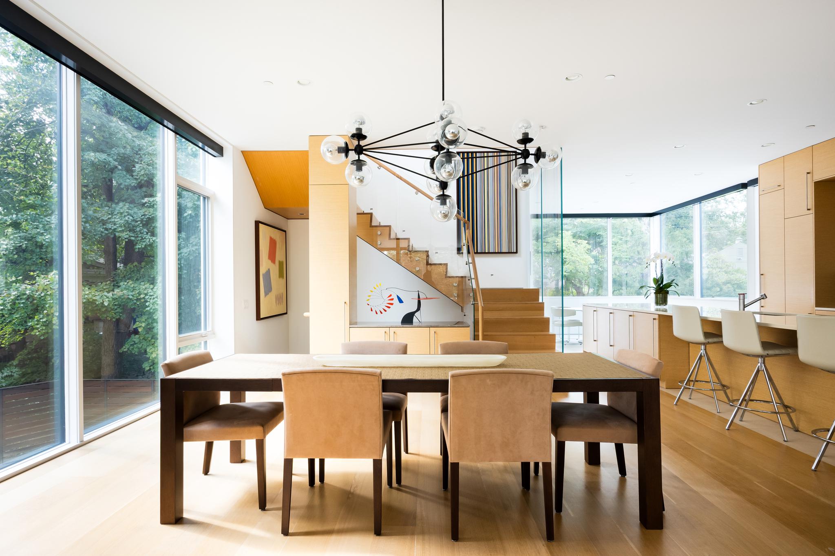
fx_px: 441
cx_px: 418
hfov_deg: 86.9
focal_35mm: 19
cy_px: 278
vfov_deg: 64.5
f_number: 13
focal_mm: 19
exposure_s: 1/25
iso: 800
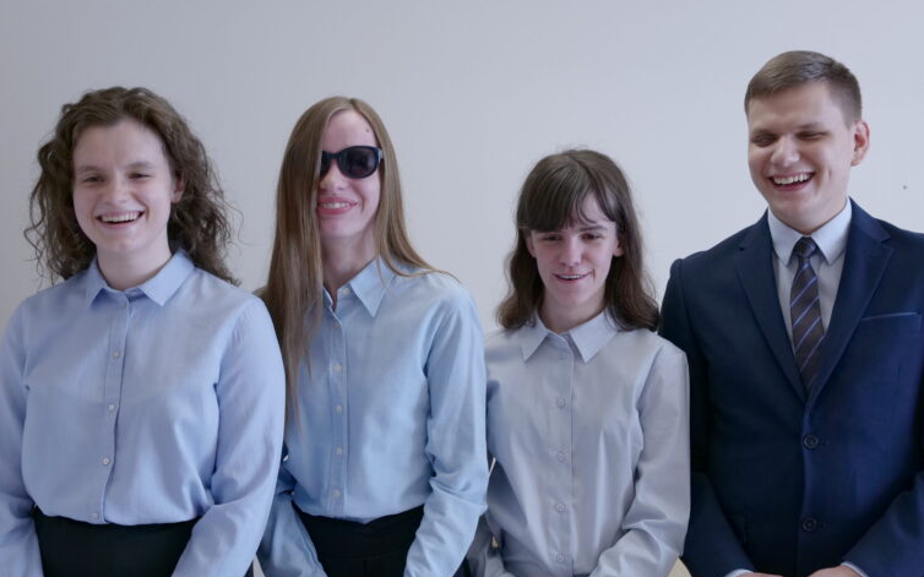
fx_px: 1385
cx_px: 460
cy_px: 278
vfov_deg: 23.5
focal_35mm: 55
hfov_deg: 36.9
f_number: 8
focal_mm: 53
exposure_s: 1/60
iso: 1250
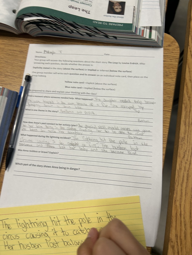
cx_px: 96
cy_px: 128
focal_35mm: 26
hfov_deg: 53.1
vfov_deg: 67.3
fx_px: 192
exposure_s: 1/120
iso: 80
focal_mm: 5.7
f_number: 1.5
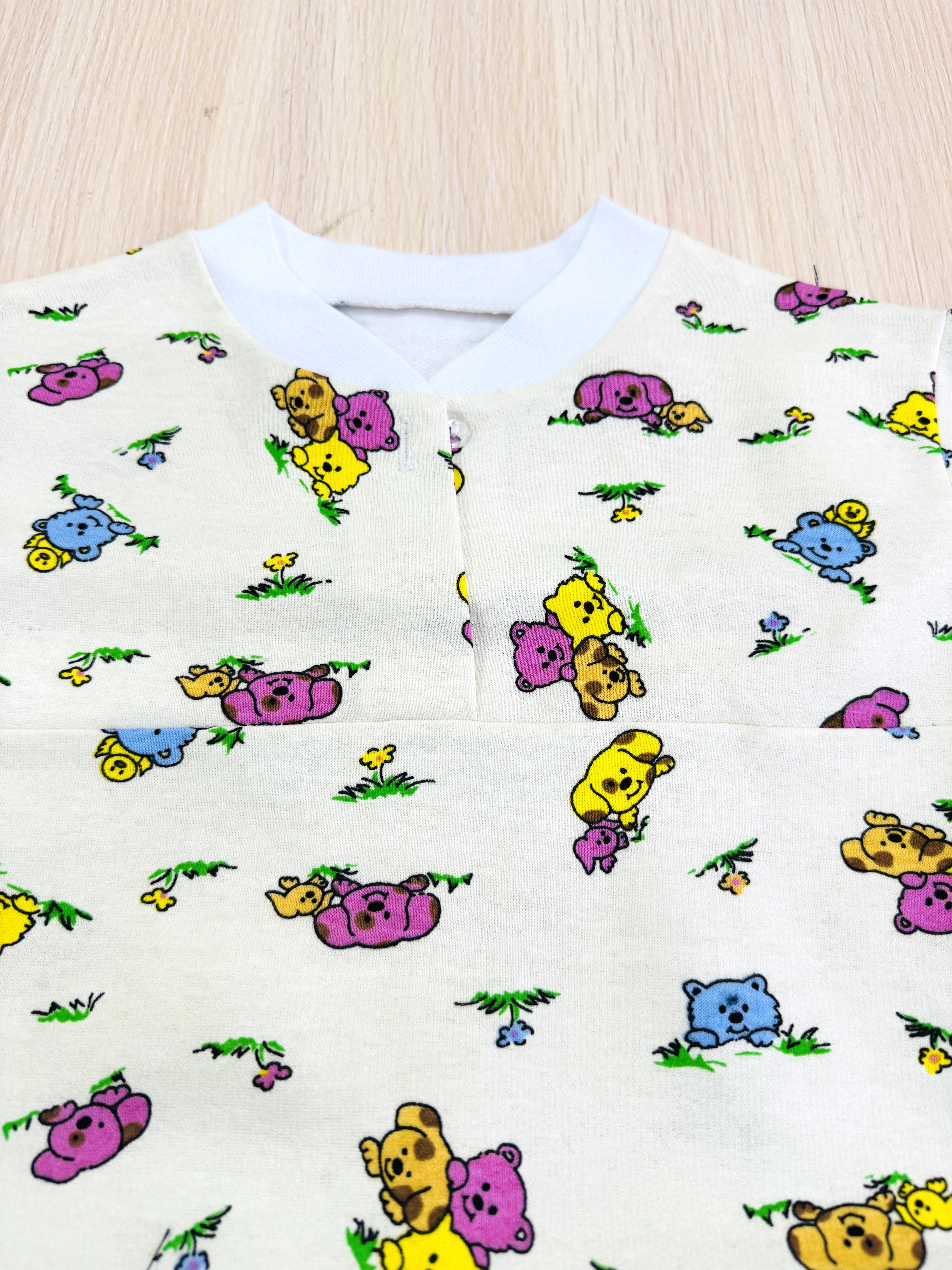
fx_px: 880
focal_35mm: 24
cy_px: 635
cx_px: 476
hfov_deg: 56.8
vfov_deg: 71.6
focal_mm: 6.86
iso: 64
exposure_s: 1/146
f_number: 1.78
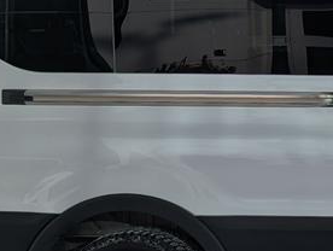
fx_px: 1070
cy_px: 134
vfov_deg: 13.4
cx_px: 544
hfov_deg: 15.8
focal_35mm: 111
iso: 20
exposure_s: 1/2994
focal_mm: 6.9
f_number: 1.68
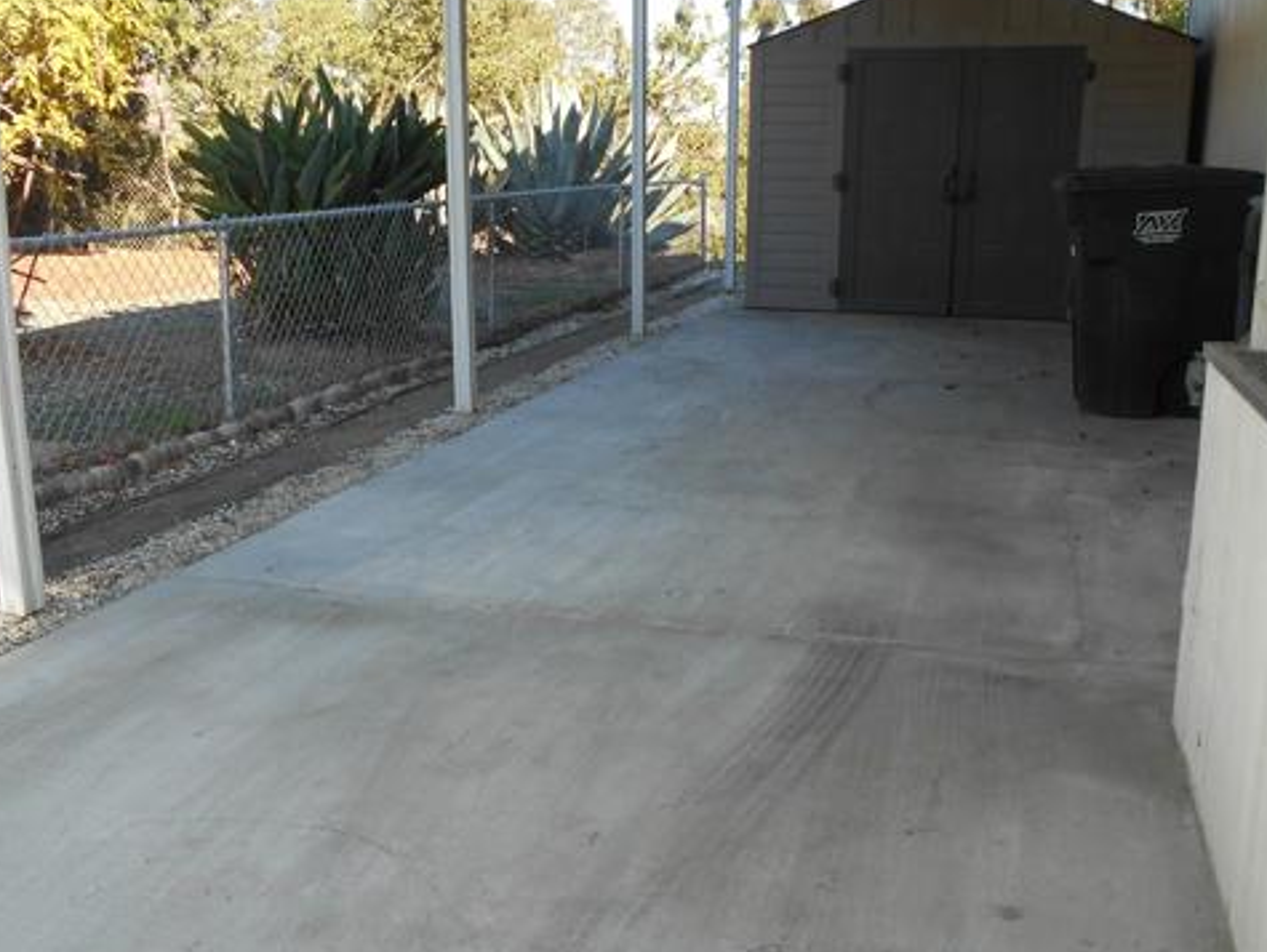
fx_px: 1282
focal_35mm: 35
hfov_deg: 52.5
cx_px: 683
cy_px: 469
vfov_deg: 40.7
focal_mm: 4.6
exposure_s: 1/200
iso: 80
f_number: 3.2
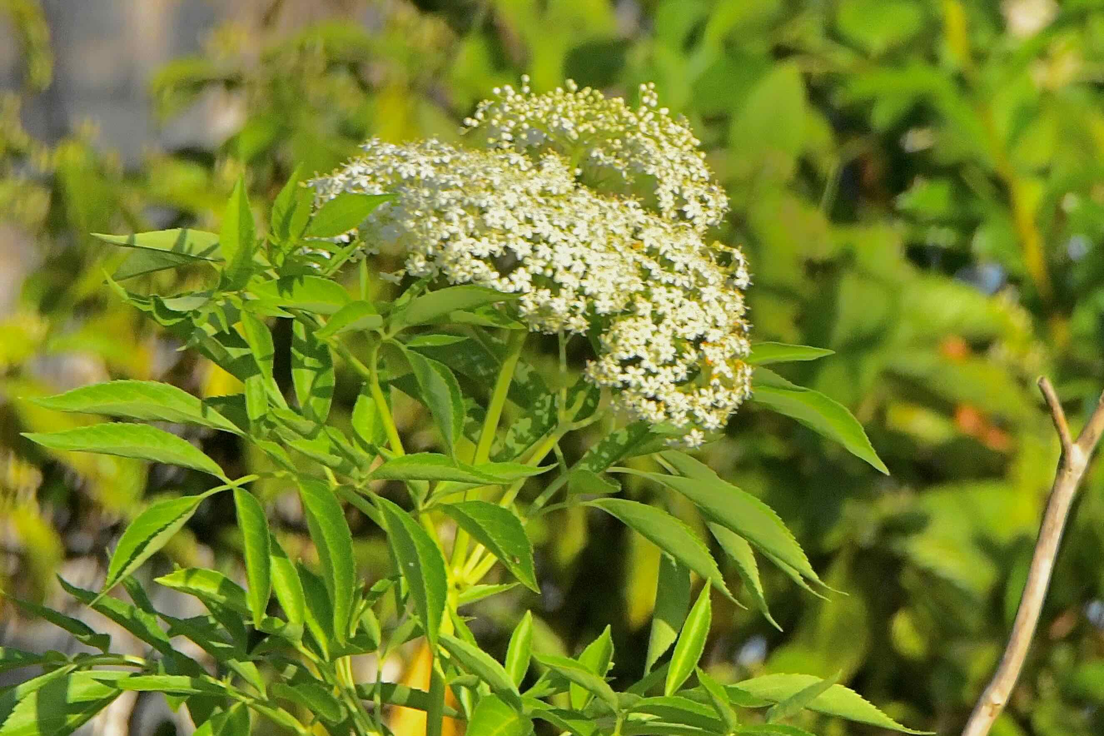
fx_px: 18399
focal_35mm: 600
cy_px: 368
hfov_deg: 3.4
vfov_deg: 2.3
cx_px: 552
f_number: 16
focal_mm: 600
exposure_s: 1/1000
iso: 4000
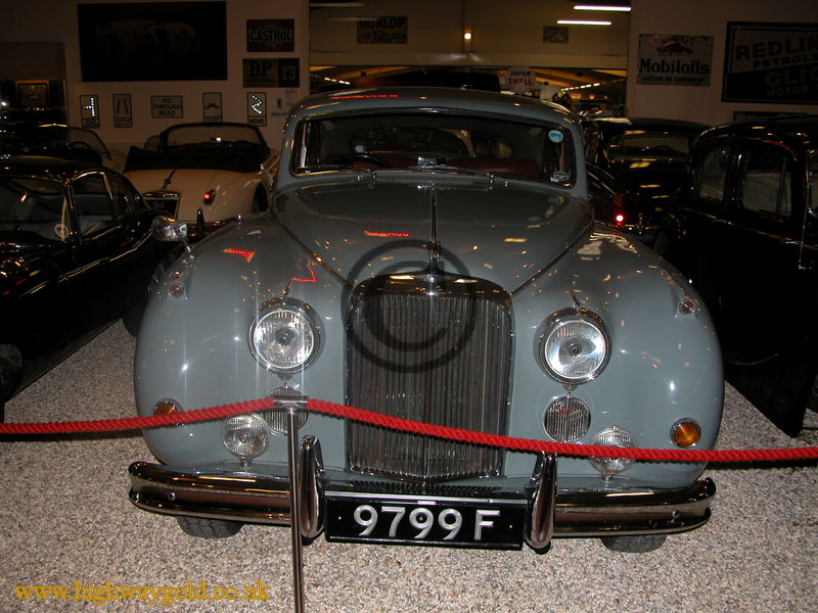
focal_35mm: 35
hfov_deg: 52.6
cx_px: 409
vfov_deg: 40.7
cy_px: 306
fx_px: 827
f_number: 2.8
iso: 100
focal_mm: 8.9
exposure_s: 1/60
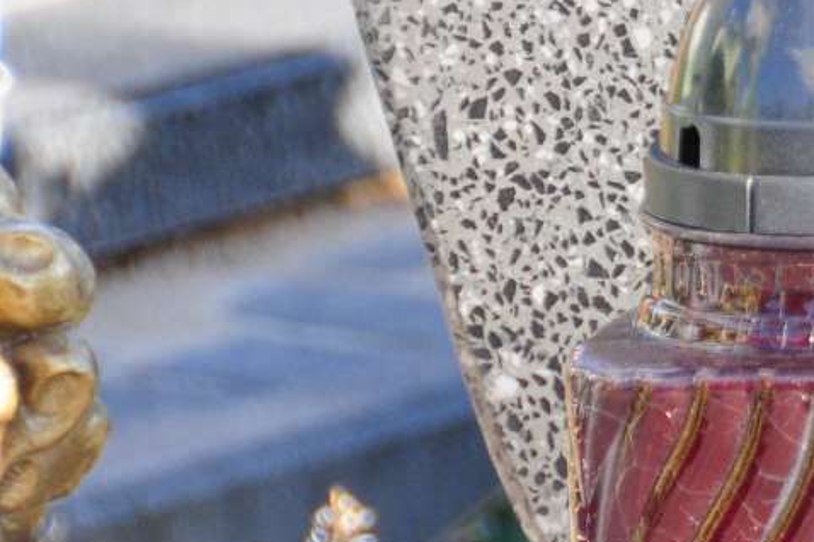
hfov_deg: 2.5
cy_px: -455
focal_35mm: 807
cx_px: 1742
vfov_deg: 1.7
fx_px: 18234
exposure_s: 1/200
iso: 320
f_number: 7.1
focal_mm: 120
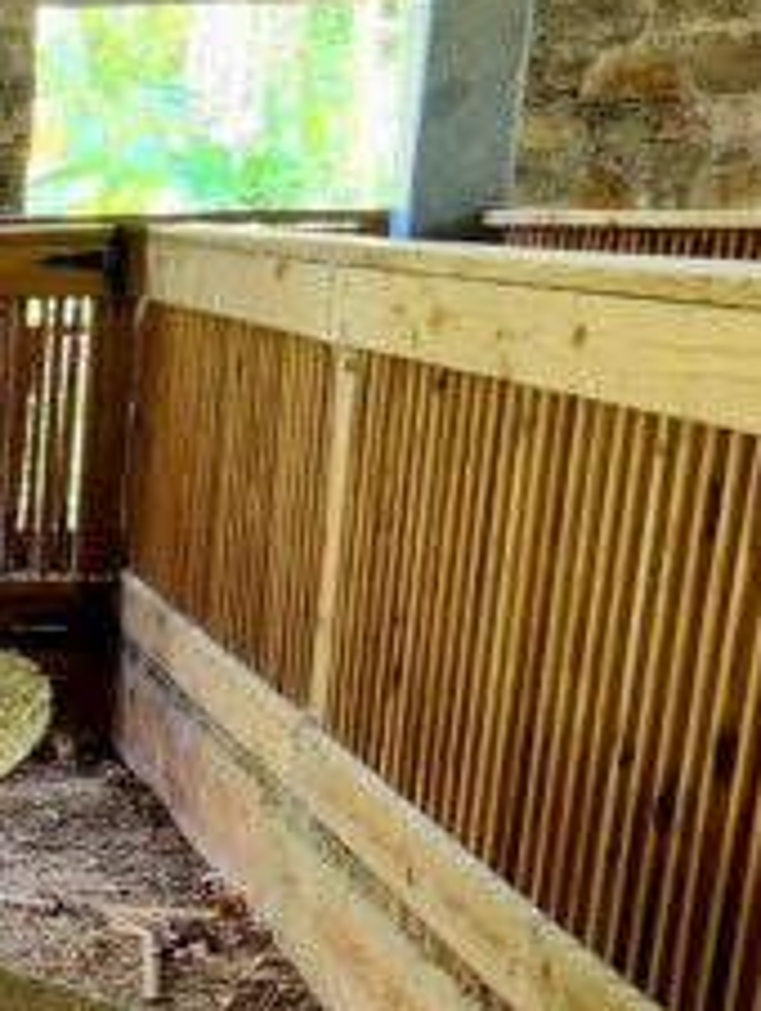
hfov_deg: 13.0
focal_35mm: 104
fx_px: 3043
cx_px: -577
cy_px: 1405
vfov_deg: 17.4
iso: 250
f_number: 1.8
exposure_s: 1/60.2
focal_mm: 5.4
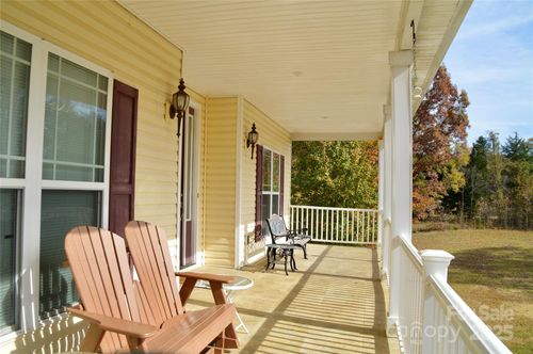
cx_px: 266
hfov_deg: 67.4
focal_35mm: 27
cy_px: 177
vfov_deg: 47.8
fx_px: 399
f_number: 8
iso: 100
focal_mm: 18
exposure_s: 1/250
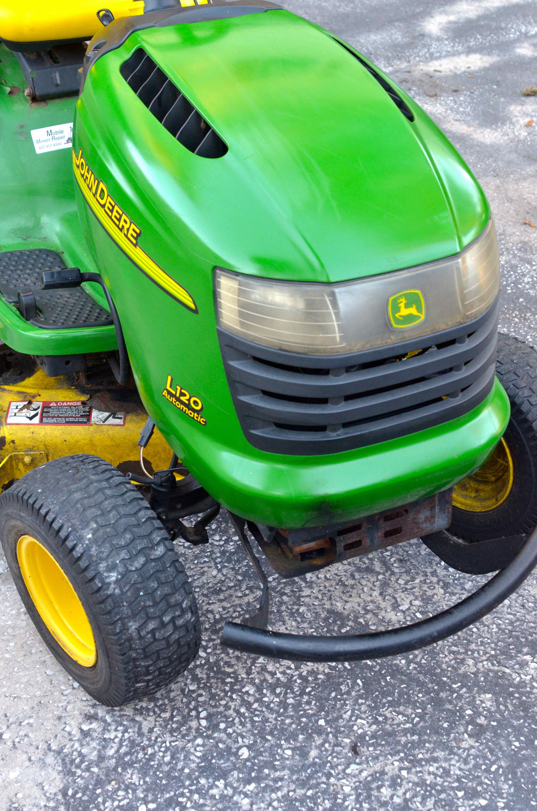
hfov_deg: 25.6
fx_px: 1180
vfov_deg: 37.9
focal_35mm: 52
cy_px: 406
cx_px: 268
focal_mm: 35
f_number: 5
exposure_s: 1/125
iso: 800
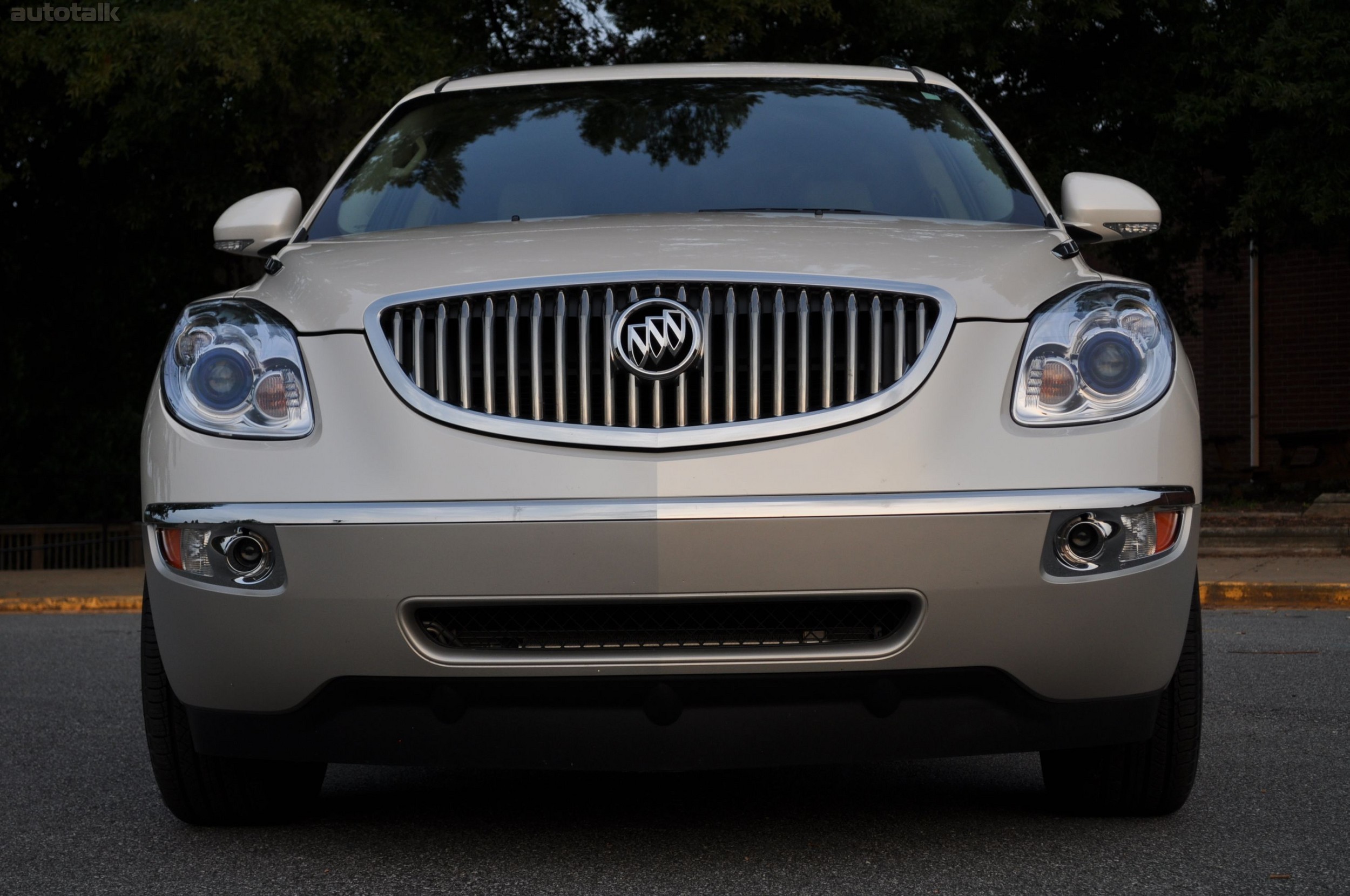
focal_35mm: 63
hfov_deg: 31.9
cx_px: 675
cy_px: 448
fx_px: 2360
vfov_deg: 21.5
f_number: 5.6
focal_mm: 42
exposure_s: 1/125
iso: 200
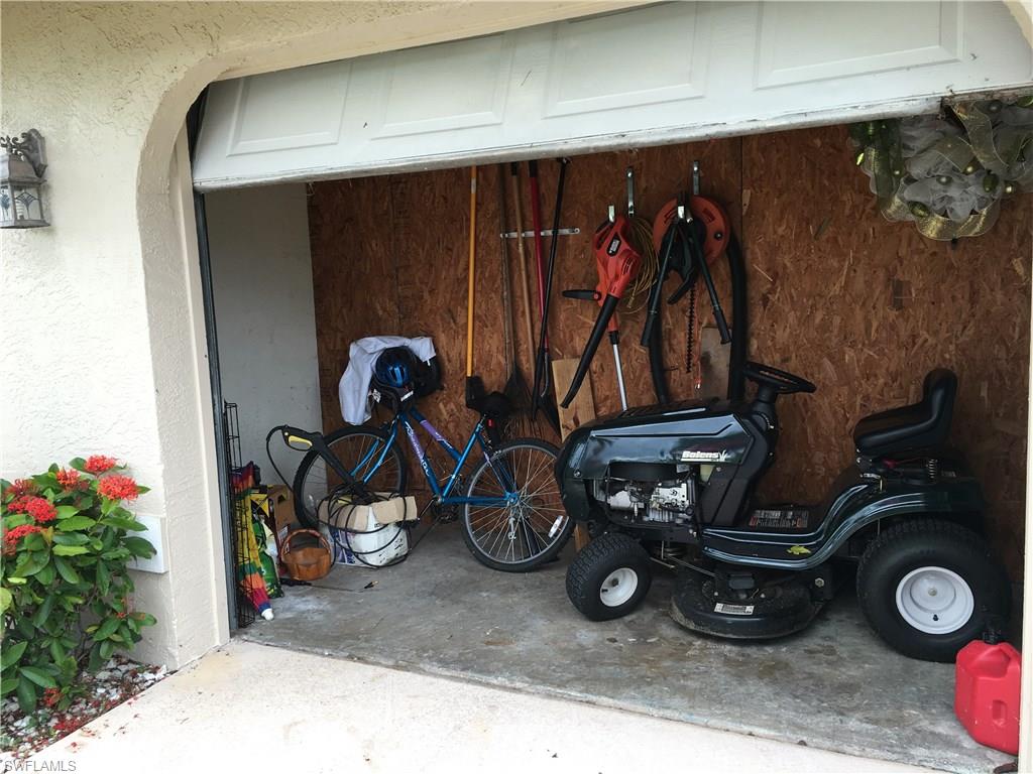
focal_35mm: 29
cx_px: 516
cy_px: 387
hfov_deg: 61.7
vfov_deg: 48.2
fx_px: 865
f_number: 2.2
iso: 25
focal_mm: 4.15
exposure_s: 1/121
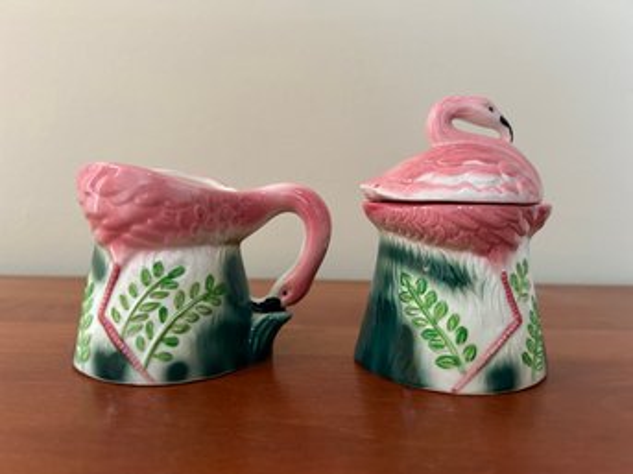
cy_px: 237
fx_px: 475
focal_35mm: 26
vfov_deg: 53.0
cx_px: 316
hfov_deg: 67.3
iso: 400
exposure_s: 1/60
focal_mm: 5.7
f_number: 1.5
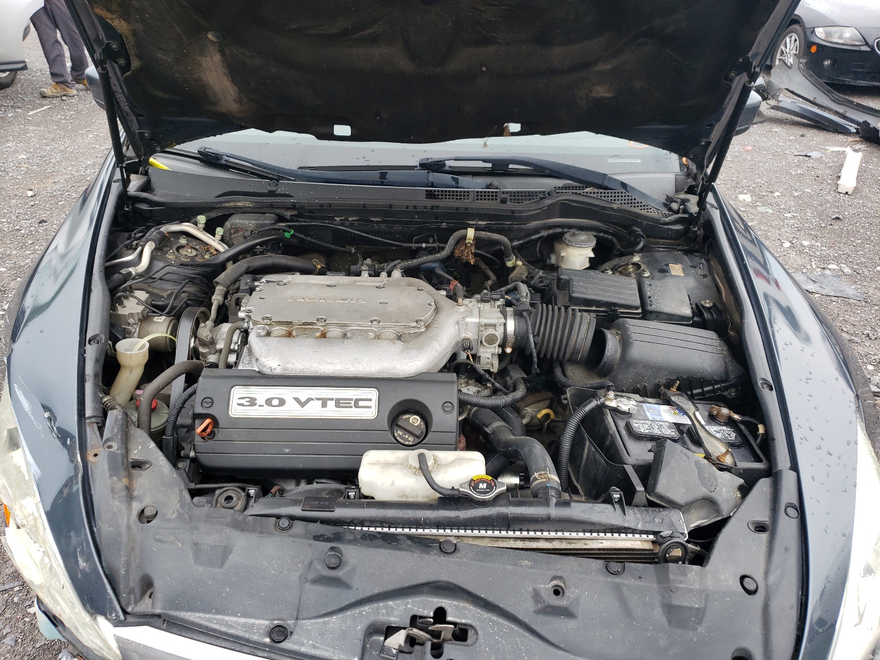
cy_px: 330
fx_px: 661
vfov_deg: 53.1
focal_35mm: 26
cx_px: 440
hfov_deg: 67.3
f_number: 1.5
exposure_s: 1/500
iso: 50
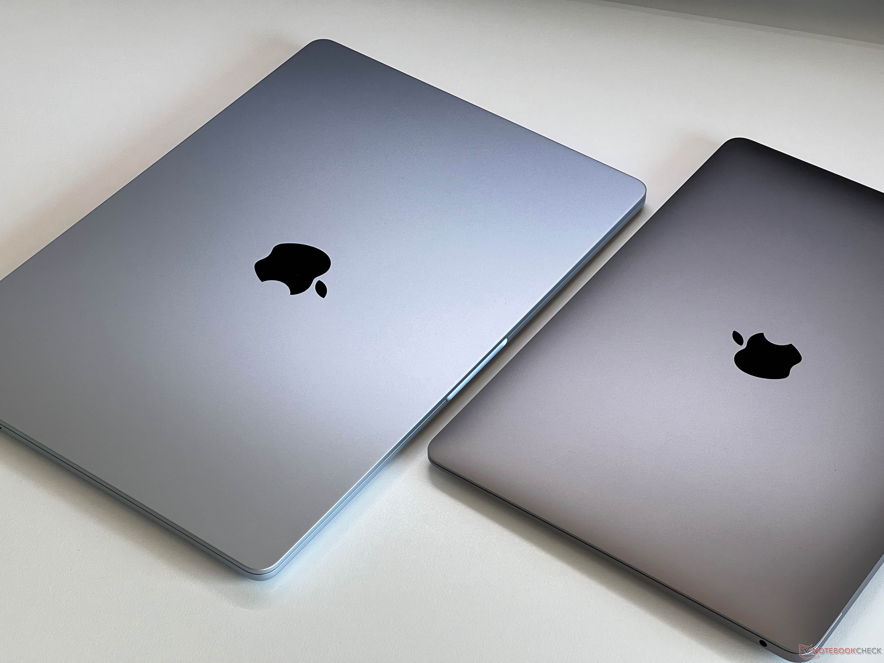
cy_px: 332
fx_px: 1966
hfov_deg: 25.3
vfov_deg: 19.1
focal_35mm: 77
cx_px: 442
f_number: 2.8
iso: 160
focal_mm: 9
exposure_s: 1/99
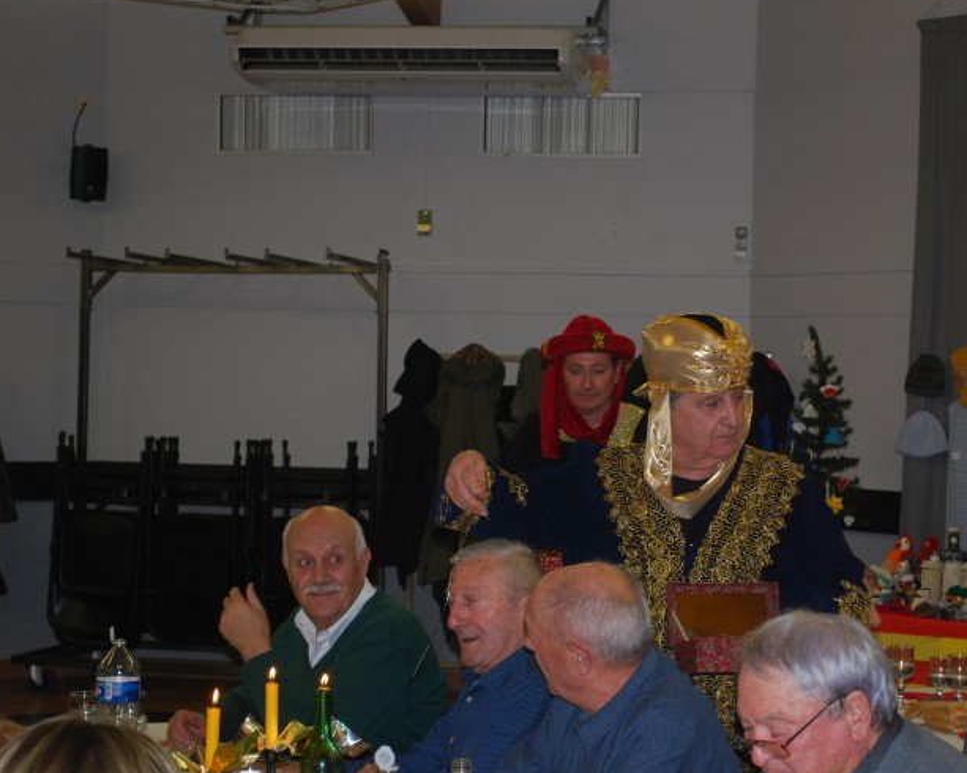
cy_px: 378
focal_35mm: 81
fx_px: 2317
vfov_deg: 18.9
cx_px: 592
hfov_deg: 23.5
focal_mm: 44
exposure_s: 1/60
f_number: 5.3
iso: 360
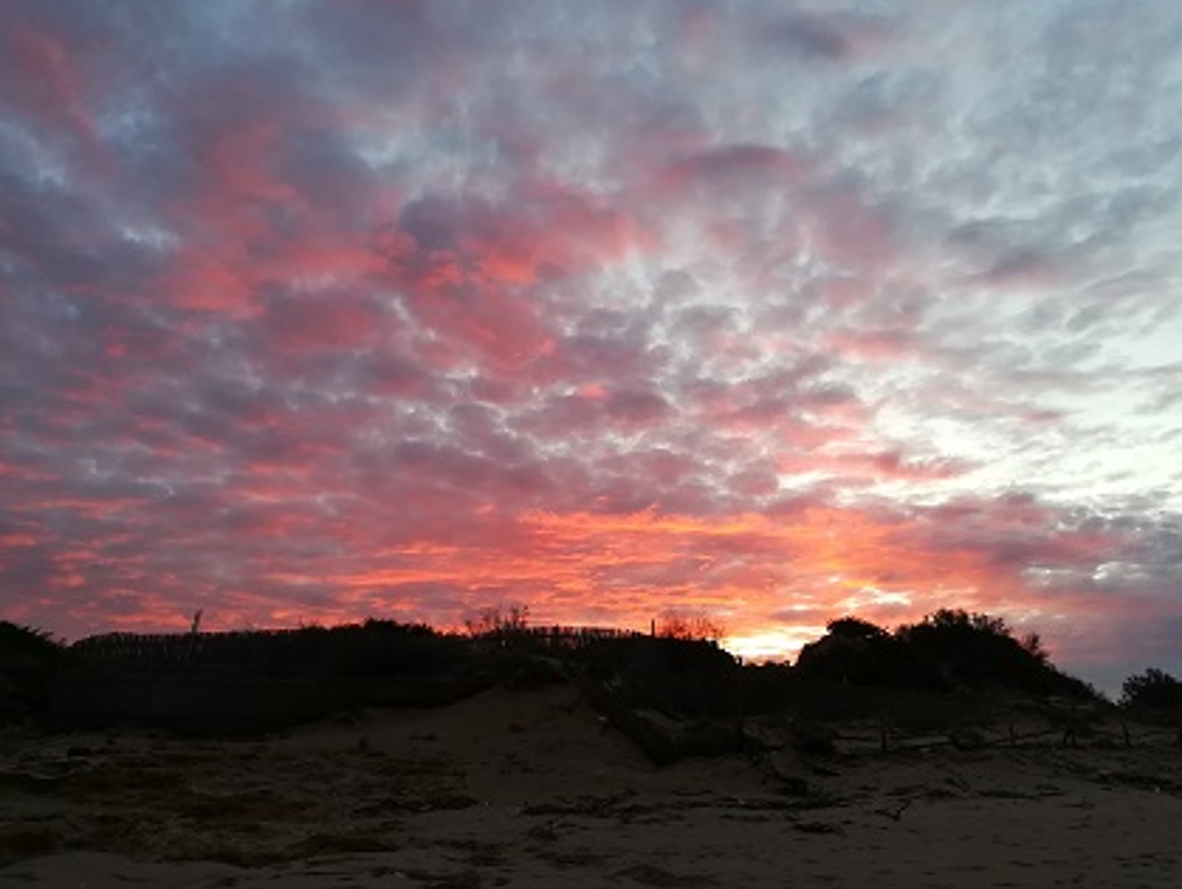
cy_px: 444
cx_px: 564
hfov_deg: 58.3
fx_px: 1059
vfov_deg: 45.5
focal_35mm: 31
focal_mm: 3.83
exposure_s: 1/50
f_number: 2.2
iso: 100
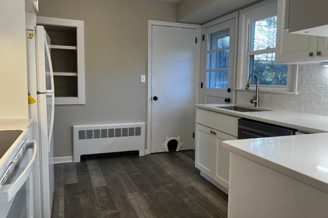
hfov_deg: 65.5
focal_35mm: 28
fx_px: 255
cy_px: 104
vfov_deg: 46.4
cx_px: 165
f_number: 1.5
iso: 50
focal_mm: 5.7
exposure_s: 1/120
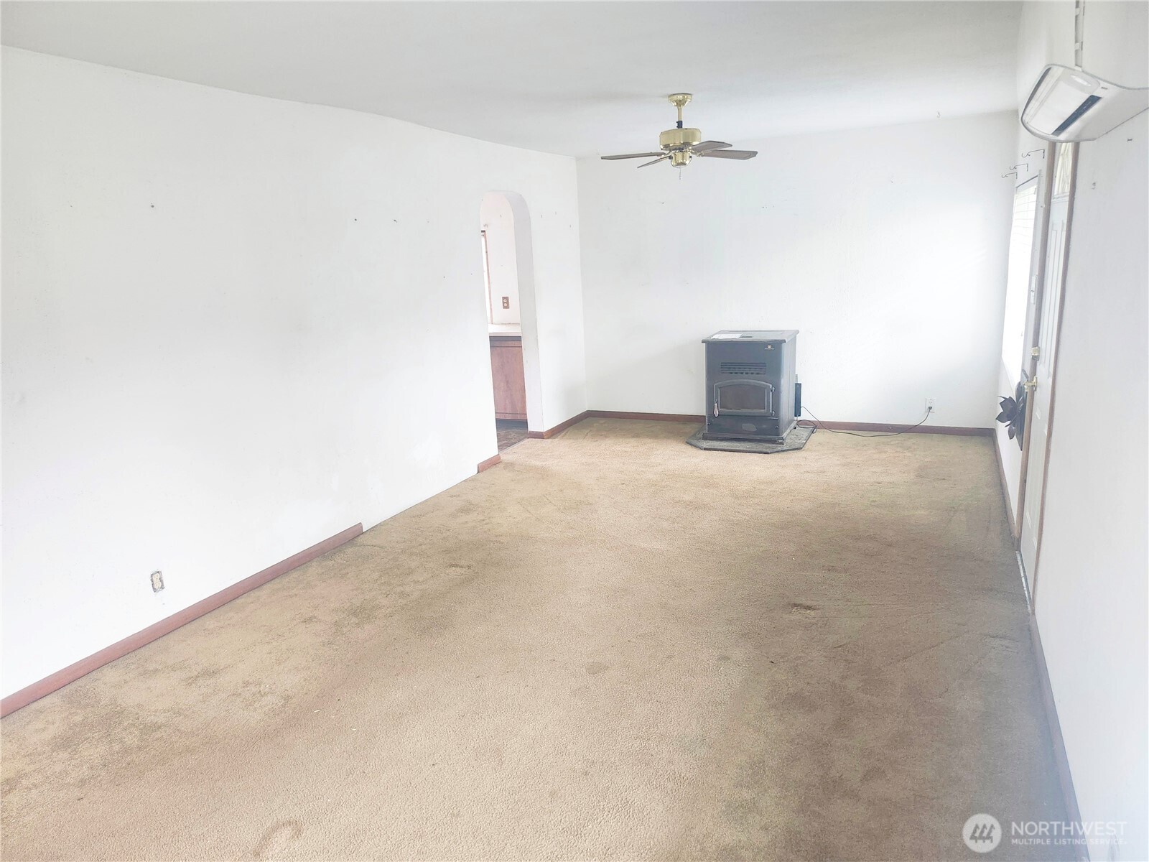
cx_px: 574
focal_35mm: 23
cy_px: 431
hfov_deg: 73.9
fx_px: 763
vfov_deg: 58.9
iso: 500
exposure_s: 1/120
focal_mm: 5.5
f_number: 1.8
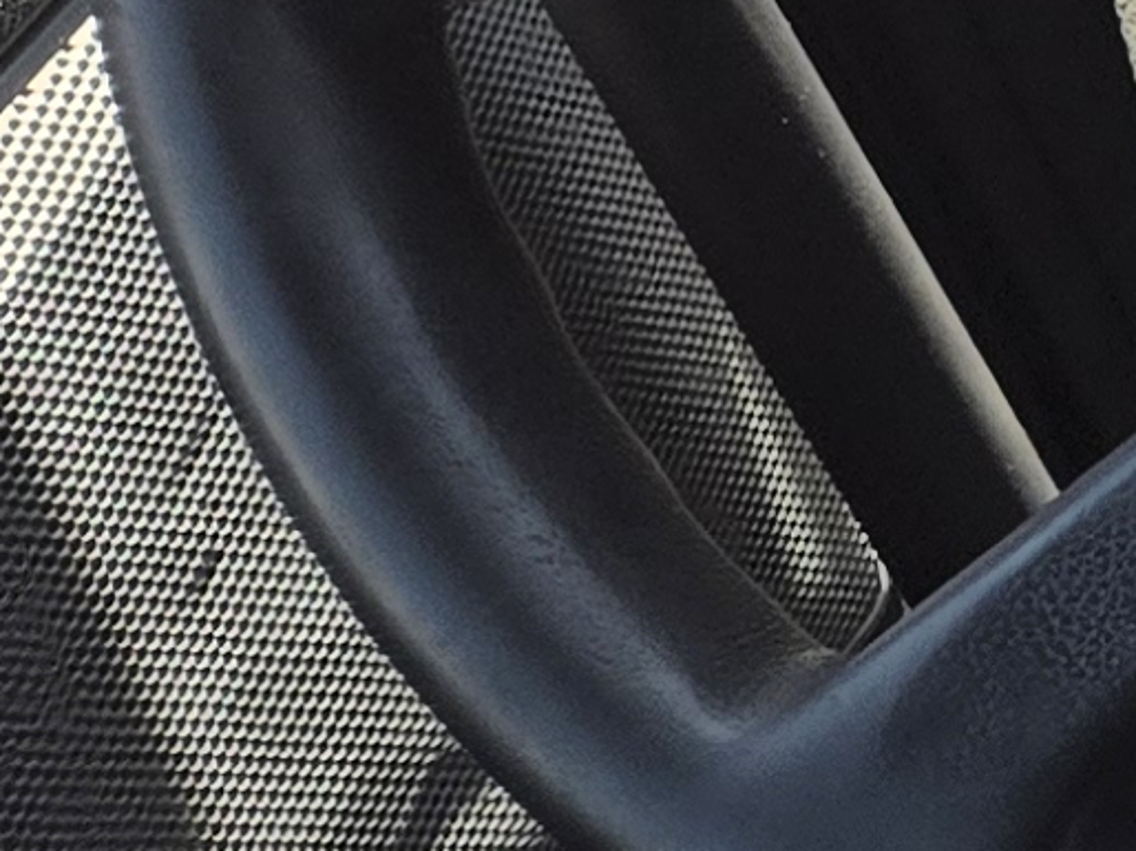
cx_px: 4303
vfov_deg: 8.1
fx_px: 5872
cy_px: -354
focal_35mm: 179
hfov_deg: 7.9
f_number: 1.8
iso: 25
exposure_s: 1/296
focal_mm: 5.4
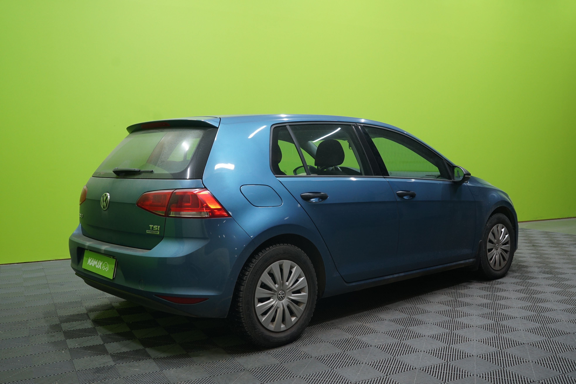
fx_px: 528
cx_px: 288
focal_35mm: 33
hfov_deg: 57.2
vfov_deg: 40.0
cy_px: 192
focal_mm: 33
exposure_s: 1/20
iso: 800
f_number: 5
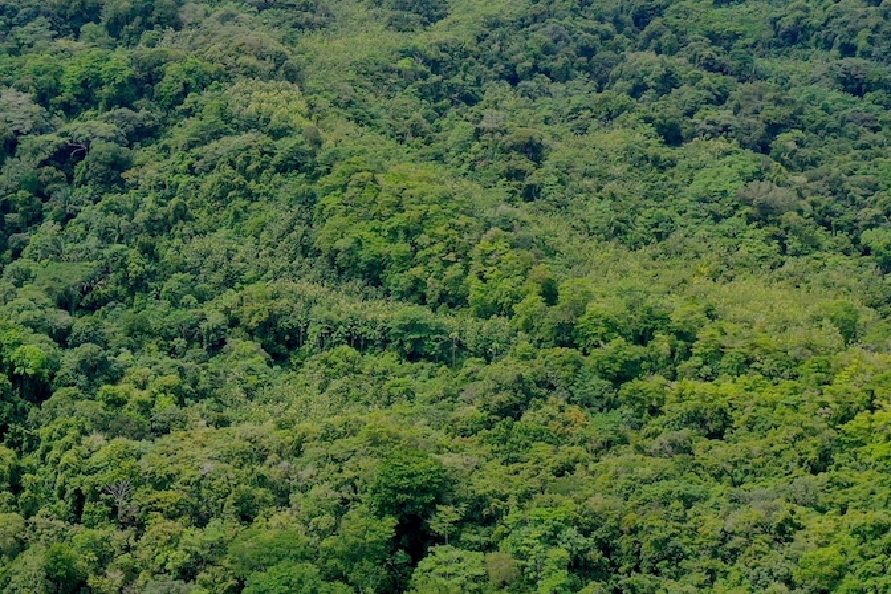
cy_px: 211
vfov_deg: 17.0
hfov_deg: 23.9
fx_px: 1980
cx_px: -57
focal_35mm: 80
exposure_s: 1/320
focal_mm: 10.26
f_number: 5.6
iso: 100
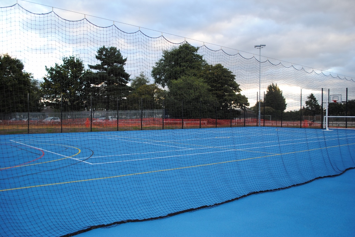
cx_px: 178
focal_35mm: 33
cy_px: 118
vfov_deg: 40.1
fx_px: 326
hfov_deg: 57.2
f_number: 3.8
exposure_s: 1/80
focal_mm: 22
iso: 200
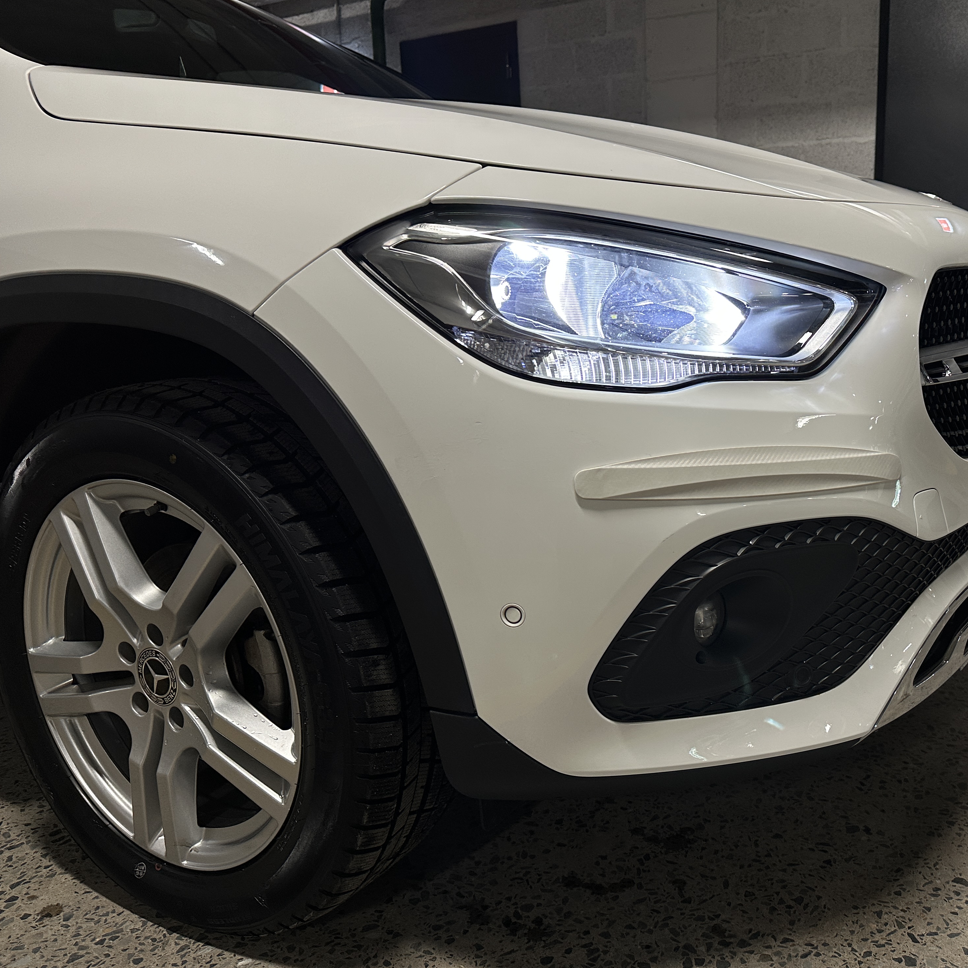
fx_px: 917
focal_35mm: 29
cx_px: 647
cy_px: 483
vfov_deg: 55.6
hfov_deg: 54.5
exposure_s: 1/120
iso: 160
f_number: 1.78
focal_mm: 6.86
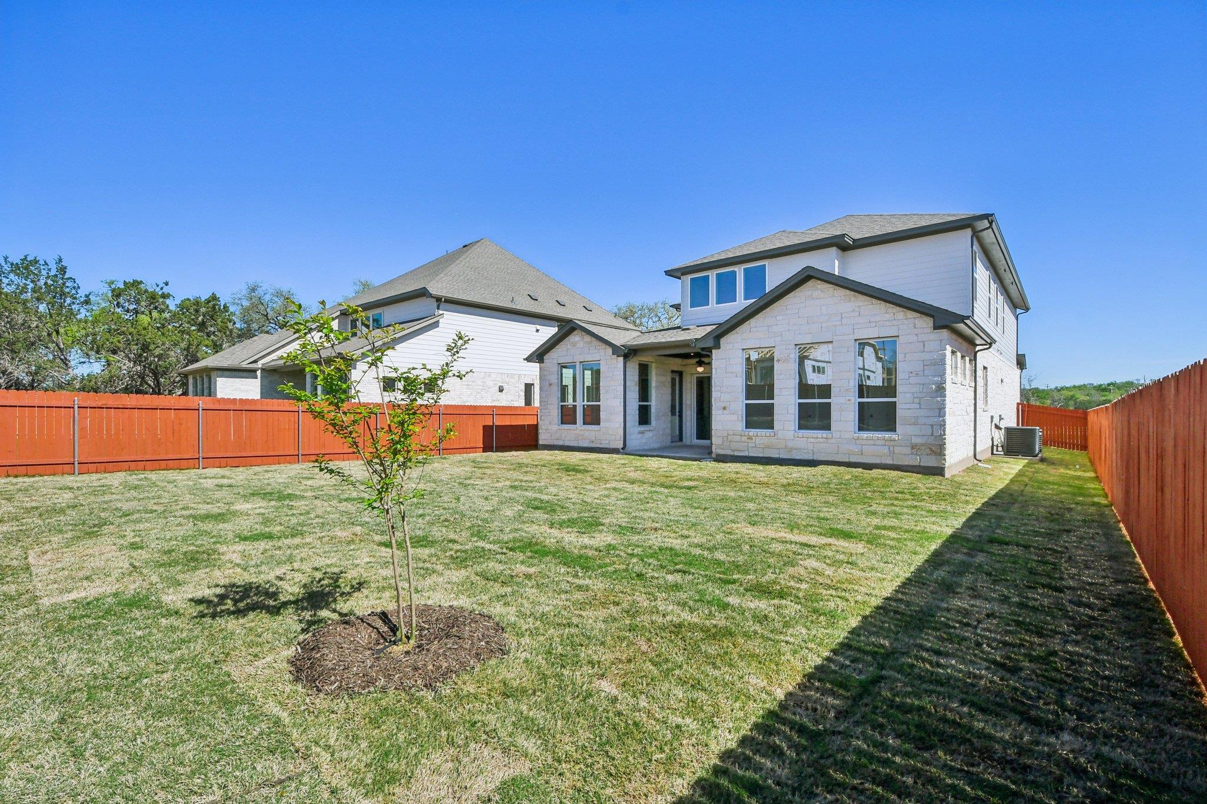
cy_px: 402
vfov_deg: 77.3
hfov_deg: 100.4
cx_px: 604
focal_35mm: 15
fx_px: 503
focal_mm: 10
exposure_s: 1/1600
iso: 400
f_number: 8
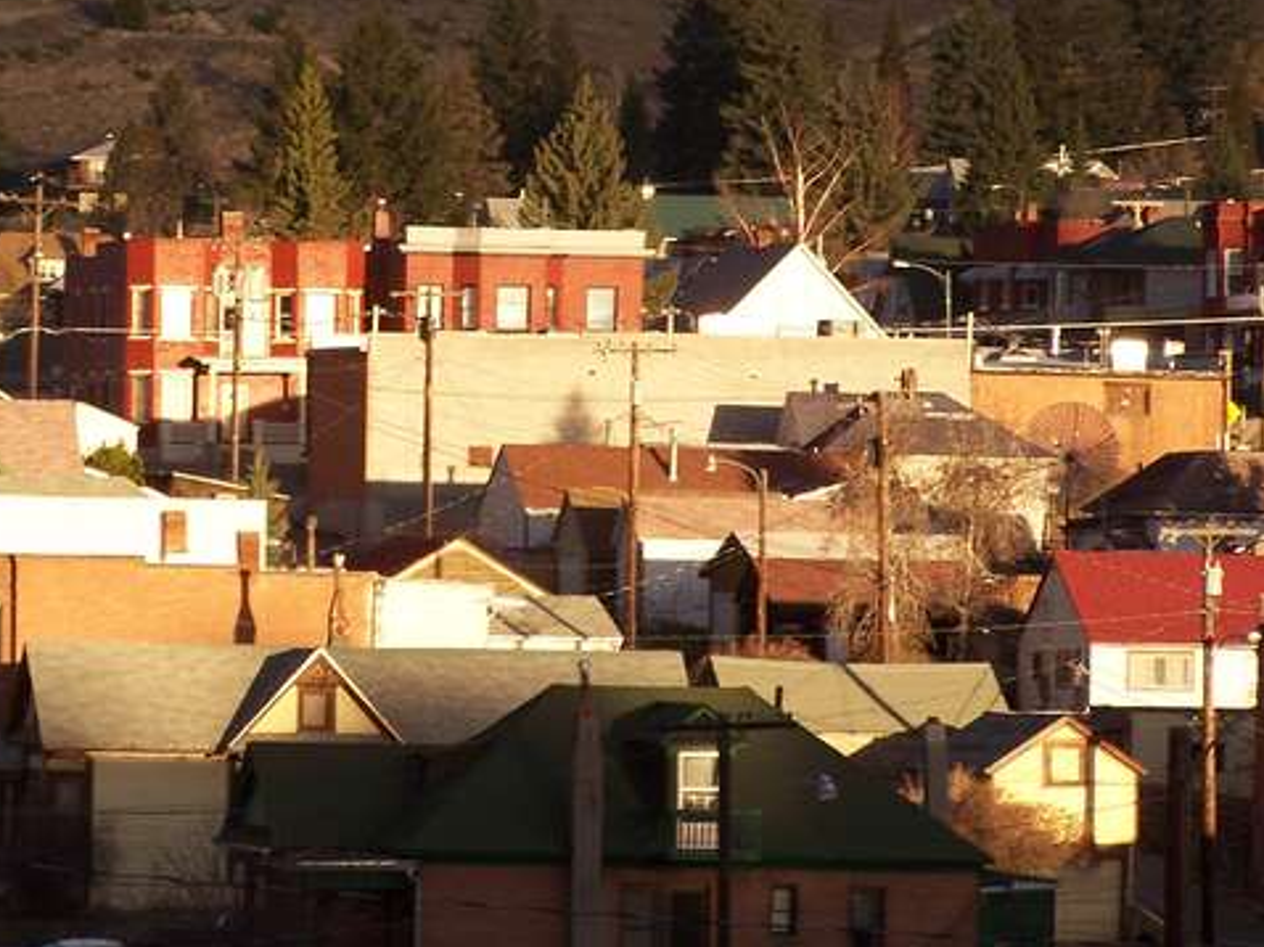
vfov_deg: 5.2
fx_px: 10329
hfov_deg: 7.0
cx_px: 381
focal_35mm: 283
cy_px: 159
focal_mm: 28
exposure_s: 1/80
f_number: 3.2
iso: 80
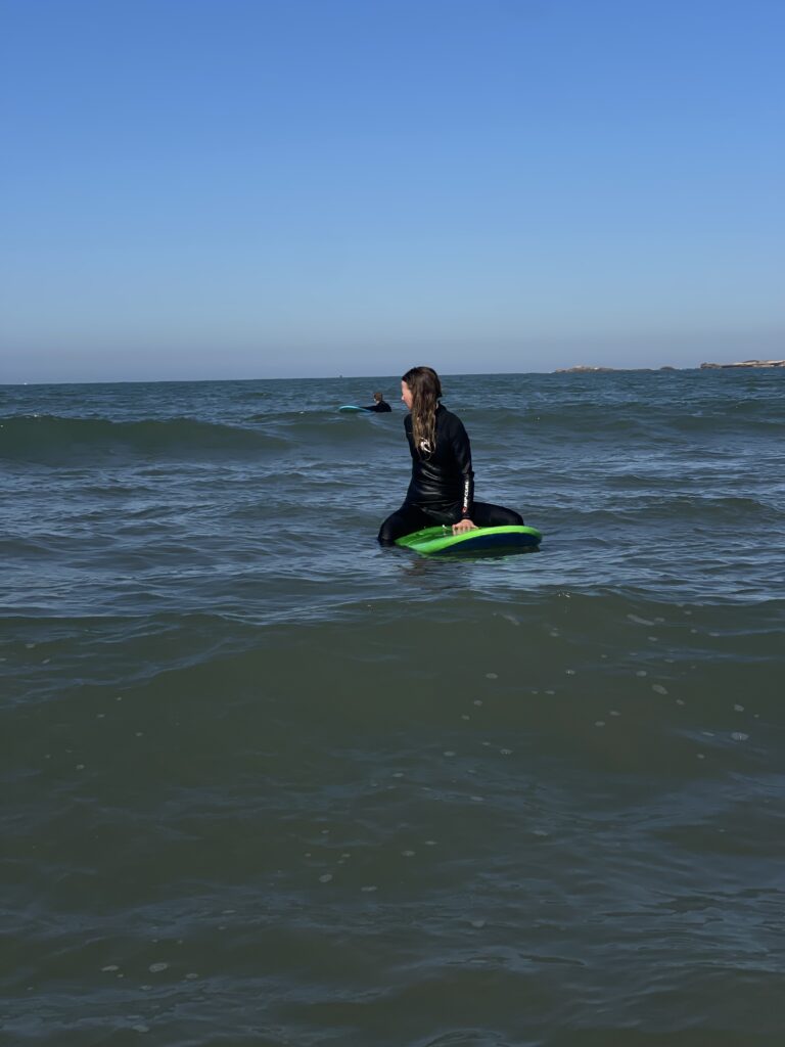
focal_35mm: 64
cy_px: 524
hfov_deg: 22.9
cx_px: 392
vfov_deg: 30.3
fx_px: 1935
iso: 20
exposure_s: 1/2874
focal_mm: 7.5
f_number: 2.2
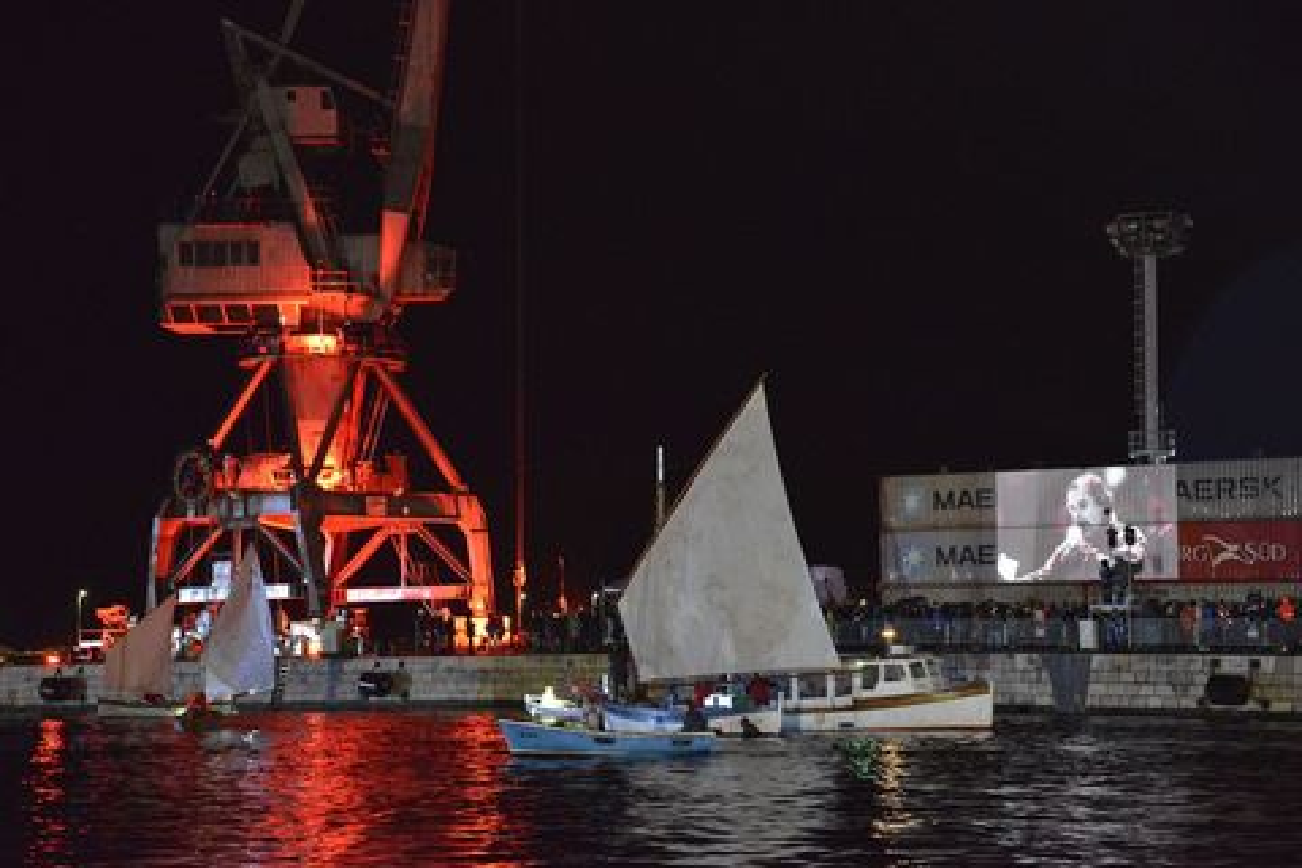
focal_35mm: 90
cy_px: 434
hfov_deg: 22.6
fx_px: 3255
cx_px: 651
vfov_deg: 15.2
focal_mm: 90
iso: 6400
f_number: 5.3
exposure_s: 1/25
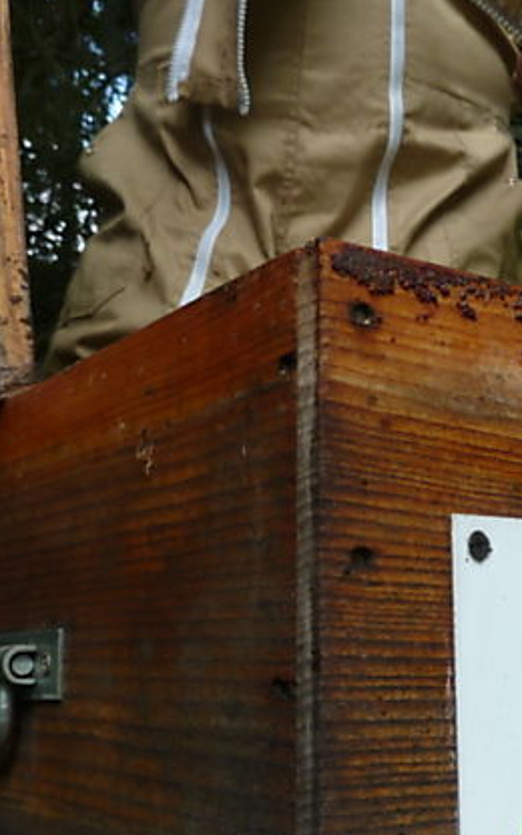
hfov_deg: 24.2
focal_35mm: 51
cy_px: 502
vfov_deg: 39.4
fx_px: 1161
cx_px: 526
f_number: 3.3
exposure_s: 1/100
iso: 80
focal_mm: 4.1
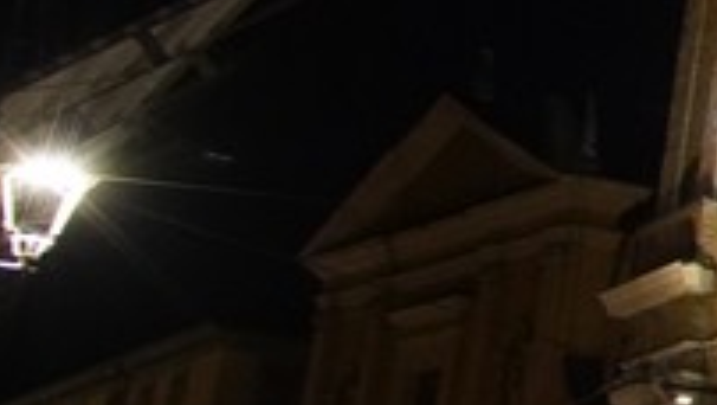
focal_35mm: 137
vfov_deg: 8.8
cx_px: 1942
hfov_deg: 11.5
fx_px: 2607
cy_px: 53
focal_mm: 22
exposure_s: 1/40
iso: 5000
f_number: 3.5
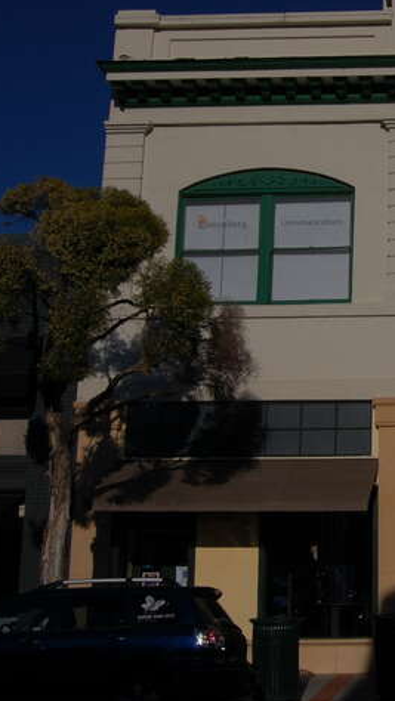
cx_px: 522
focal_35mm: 53
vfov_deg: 39.1
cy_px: 319
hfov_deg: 20.6
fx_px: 986
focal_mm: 20
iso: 200
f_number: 16
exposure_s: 1/800
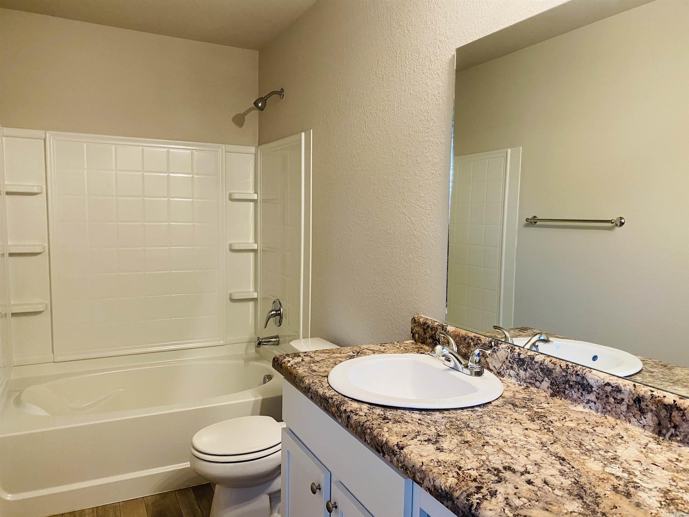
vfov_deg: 53.1
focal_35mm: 26
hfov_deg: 67.3
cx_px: 344
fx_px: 518
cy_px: 258
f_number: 1.8
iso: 125
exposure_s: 1/60
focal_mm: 4.25
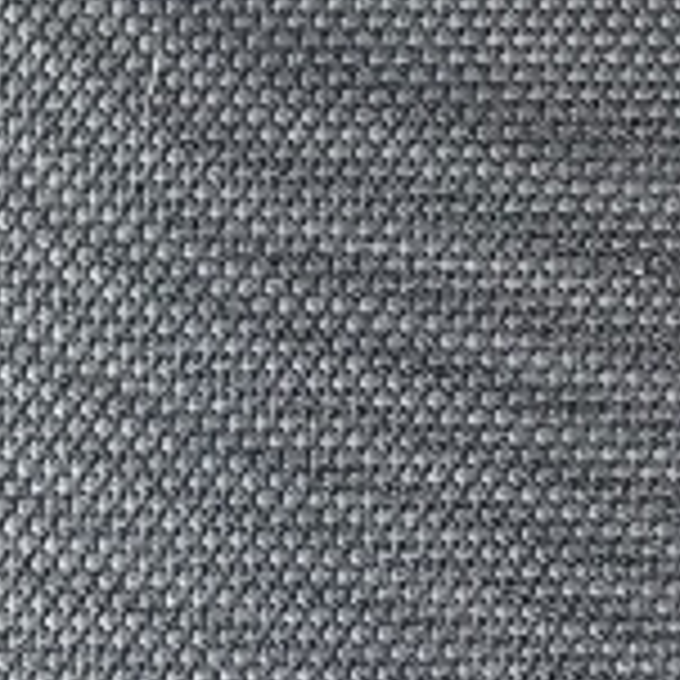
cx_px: 1801
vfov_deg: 7.2
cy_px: 536
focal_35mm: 243
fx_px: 5401
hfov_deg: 6.7
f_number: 1.5
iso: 50
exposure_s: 1/145
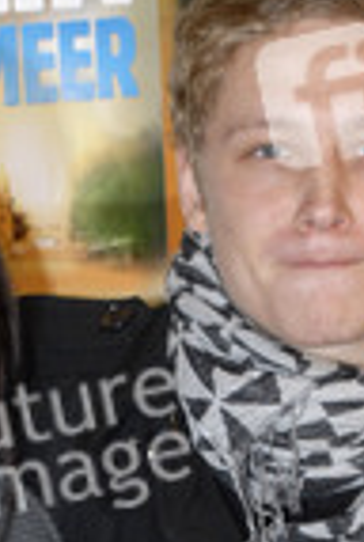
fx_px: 4422
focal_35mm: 293
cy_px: 648
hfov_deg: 4.7
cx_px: 110
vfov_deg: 7.0
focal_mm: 70
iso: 500
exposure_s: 1/125
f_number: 5.6
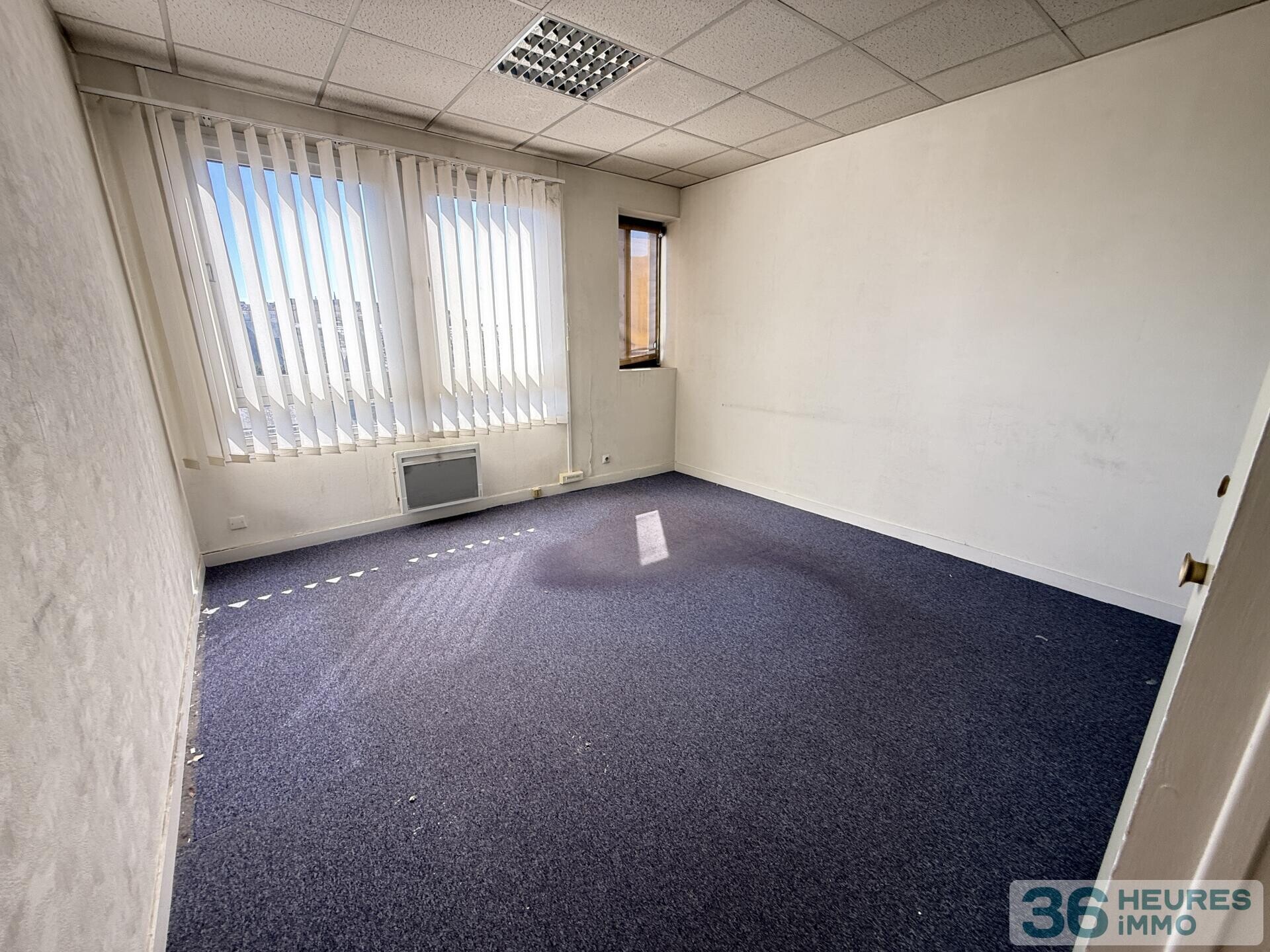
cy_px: 476
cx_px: 635
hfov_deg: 102.1
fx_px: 514
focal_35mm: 14
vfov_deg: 85.7
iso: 100
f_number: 2.2
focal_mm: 2.22
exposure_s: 1/99
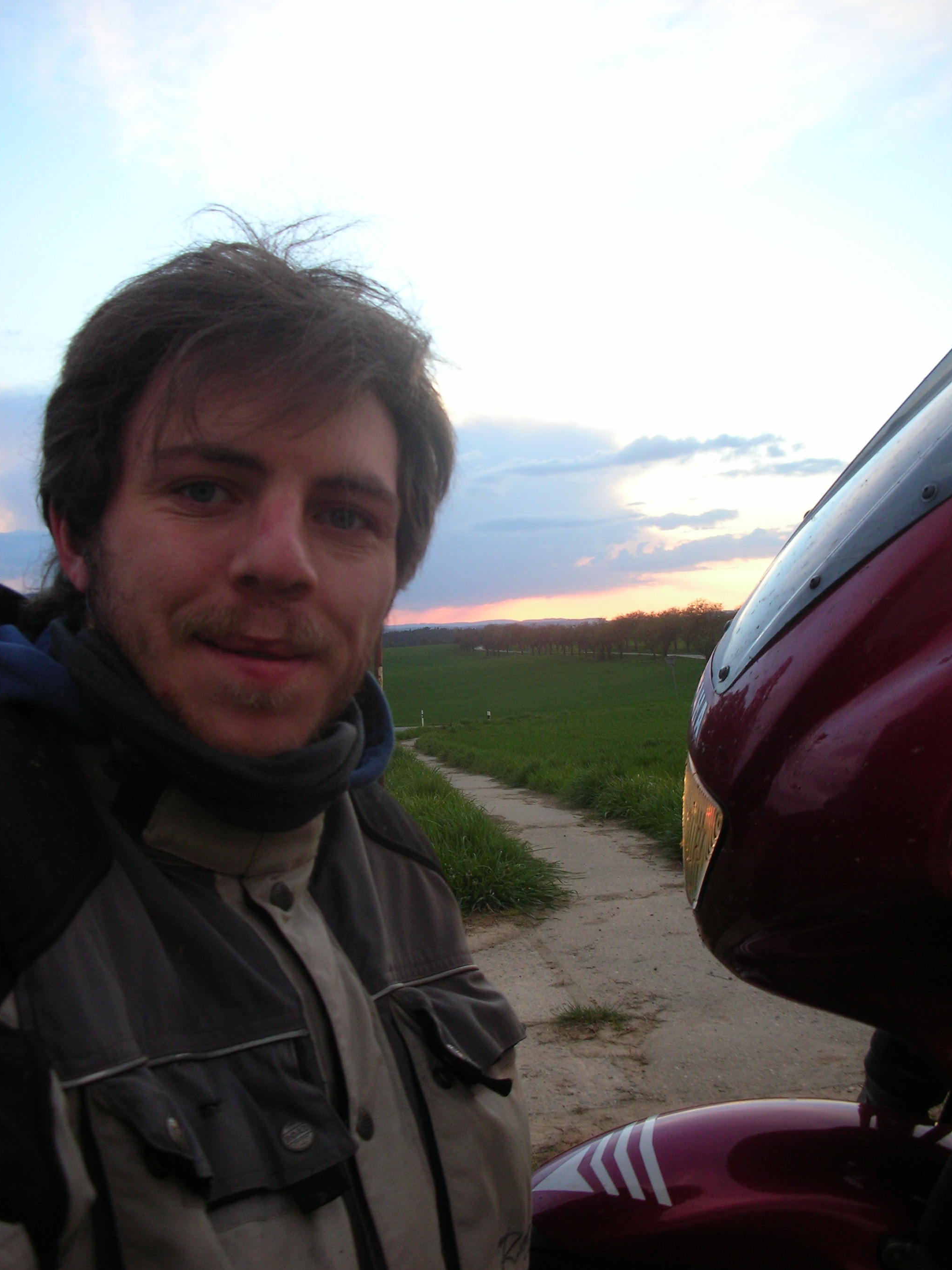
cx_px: 472
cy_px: 630
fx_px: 1320
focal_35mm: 36
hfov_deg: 39.7
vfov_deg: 51.4
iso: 50
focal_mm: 5.8
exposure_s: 1/110
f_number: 3
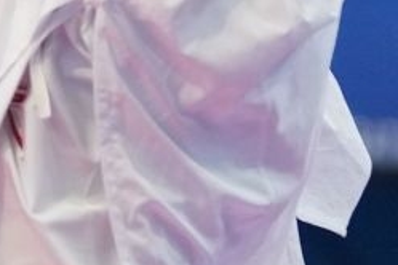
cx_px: -388
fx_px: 10635
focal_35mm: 962
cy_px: -295
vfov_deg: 1.4
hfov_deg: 2.1
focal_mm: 133
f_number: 2.8
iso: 2500
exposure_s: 1/1000
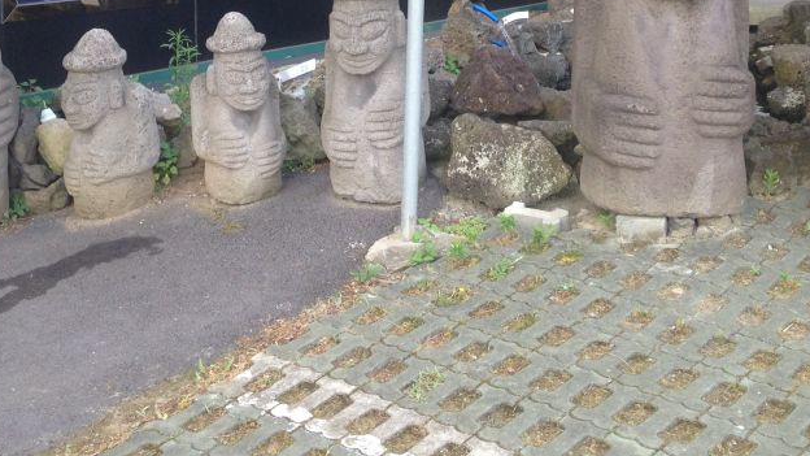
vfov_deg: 19.7
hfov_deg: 35.4
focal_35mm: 59
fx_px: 1267
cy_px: -21
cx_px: 376
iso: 64
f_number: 2.4
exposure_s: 1/120
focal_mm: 4.12
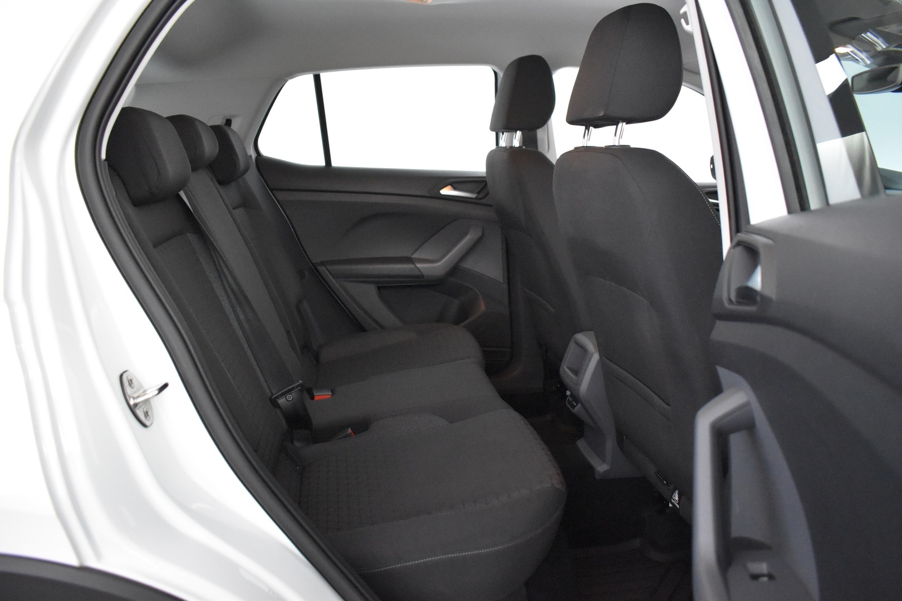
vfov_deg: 47.9
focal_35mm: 27
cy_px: 300
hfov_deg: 67.4
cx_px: 451
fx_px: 676
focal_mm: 18
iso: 5600
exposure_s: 1/60
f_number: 3.5
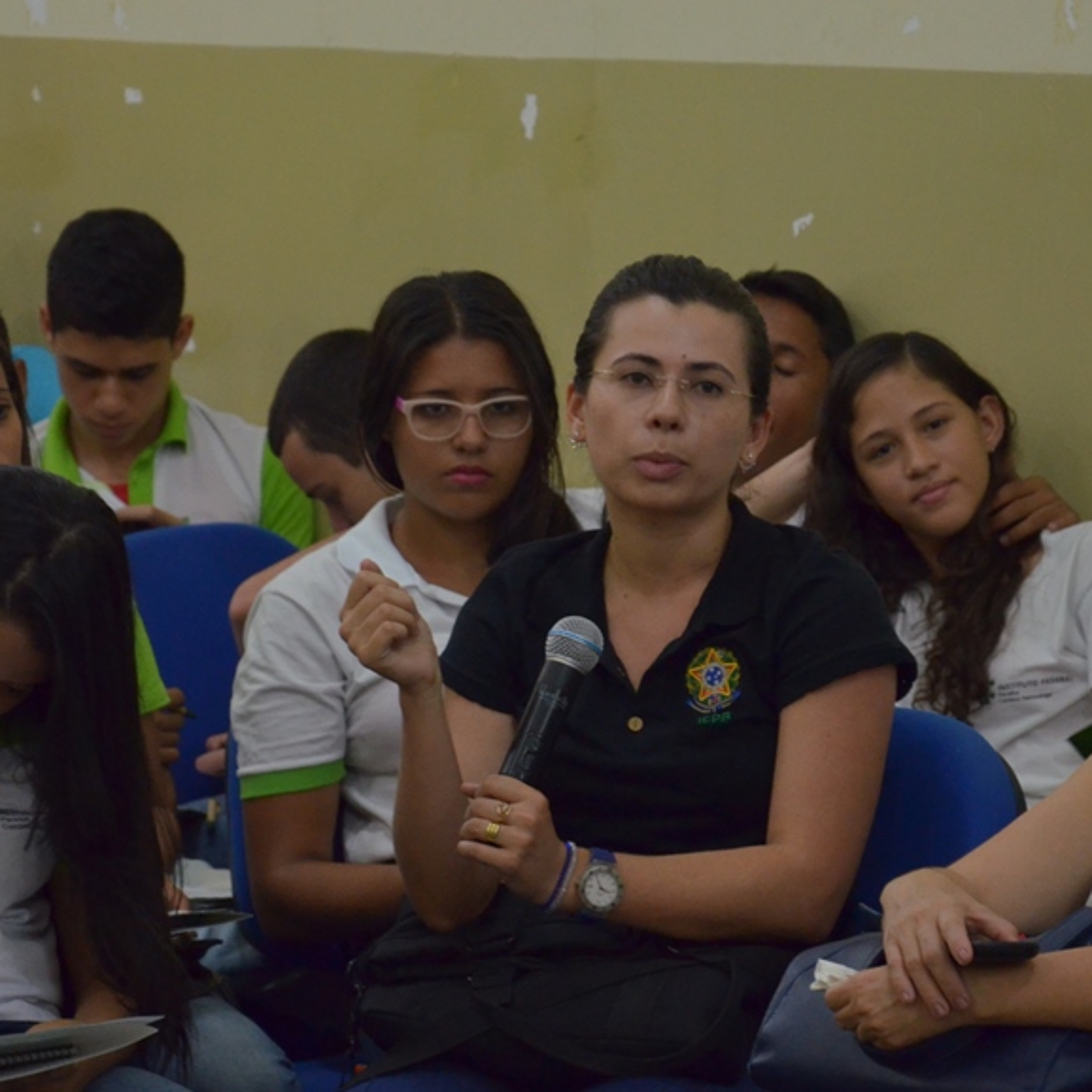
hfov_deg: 7.4
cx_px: 571
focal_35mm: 237
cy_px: 637
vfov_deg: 7.4
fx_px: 8450
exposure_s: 1/50
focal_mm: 105
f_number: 5.6
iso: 2000
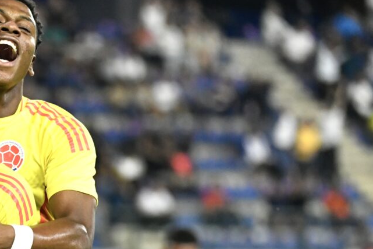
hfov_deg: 3.6
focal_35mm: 575
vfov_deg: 2.4
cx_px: -157
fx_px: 5956
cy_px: 383
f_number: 4
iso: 2500
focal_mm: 180
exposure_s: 1/1000
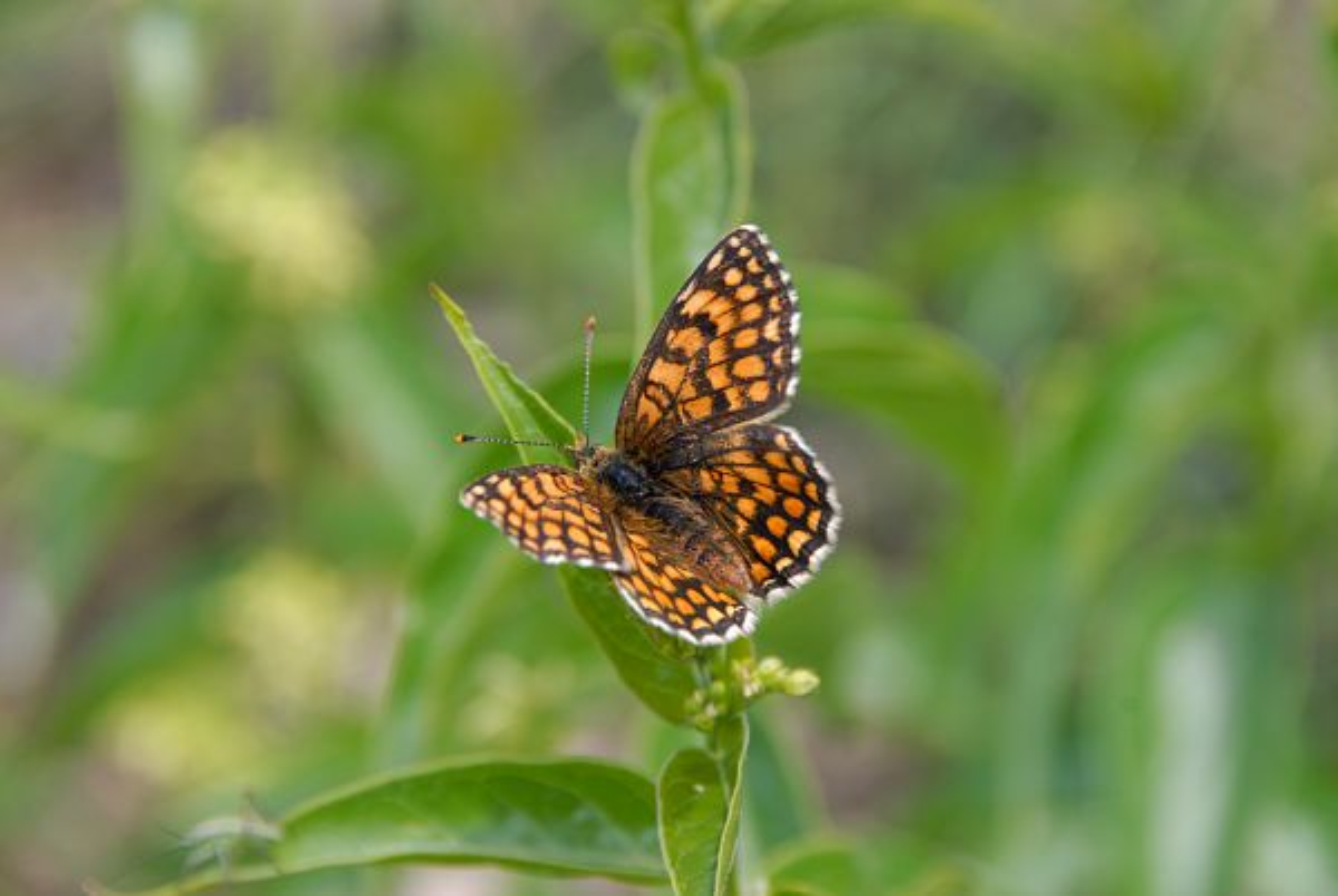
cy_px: 448
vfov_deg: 4.6
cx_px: 669
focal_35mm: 300
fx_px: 11166
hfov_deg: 6.9
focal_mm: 200
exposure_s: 1/160
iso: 280
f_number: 10
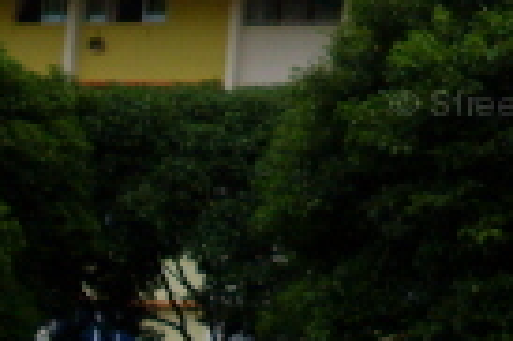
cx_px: 670
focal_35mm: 159
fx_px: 2263
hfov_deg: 12.5
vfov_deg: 8.3
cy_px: -266
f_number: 2.8
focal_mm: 6.3
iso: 80
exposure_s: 1/350
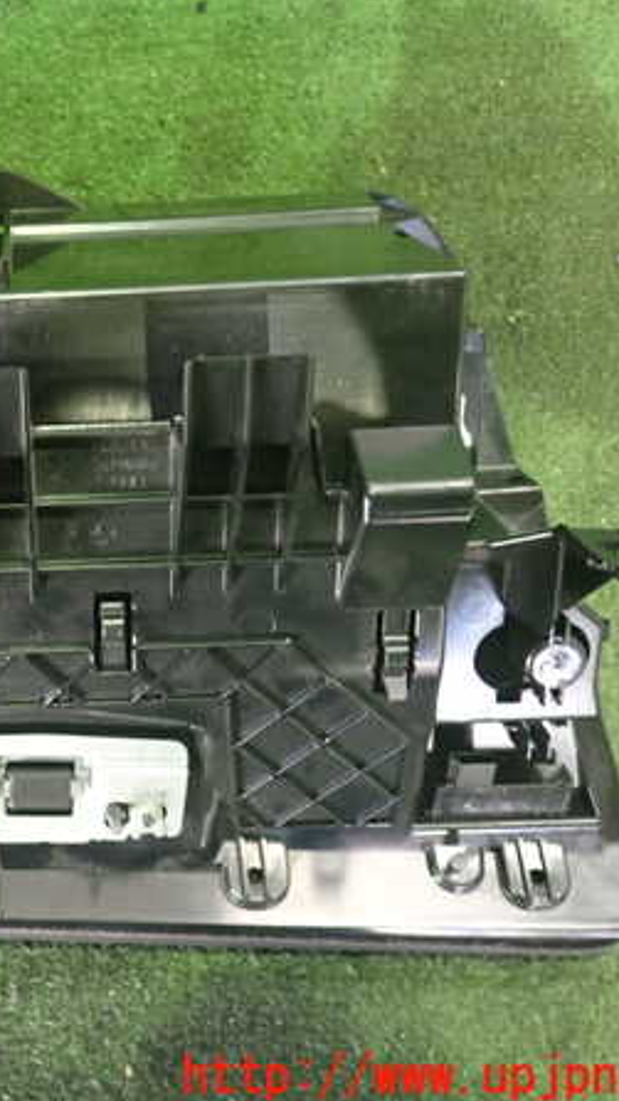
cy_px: 553
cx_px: 0
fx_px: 1283
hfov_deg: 25.7
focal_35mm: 44
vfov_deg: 46.4
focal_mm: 5.4
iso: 800
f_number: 2.3
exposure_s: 1/30
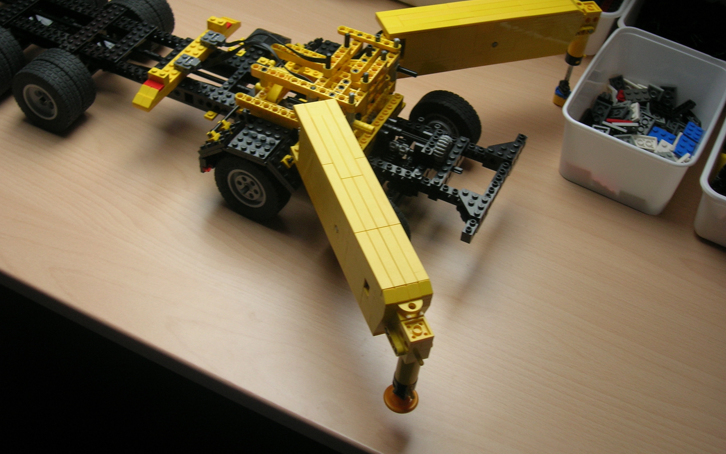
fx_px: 890
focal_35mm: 45
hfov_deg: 44.4
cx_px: 366
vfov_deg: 28.6
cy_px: 201
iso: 50
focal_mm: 7
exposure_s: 1/68.4
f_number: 3.1
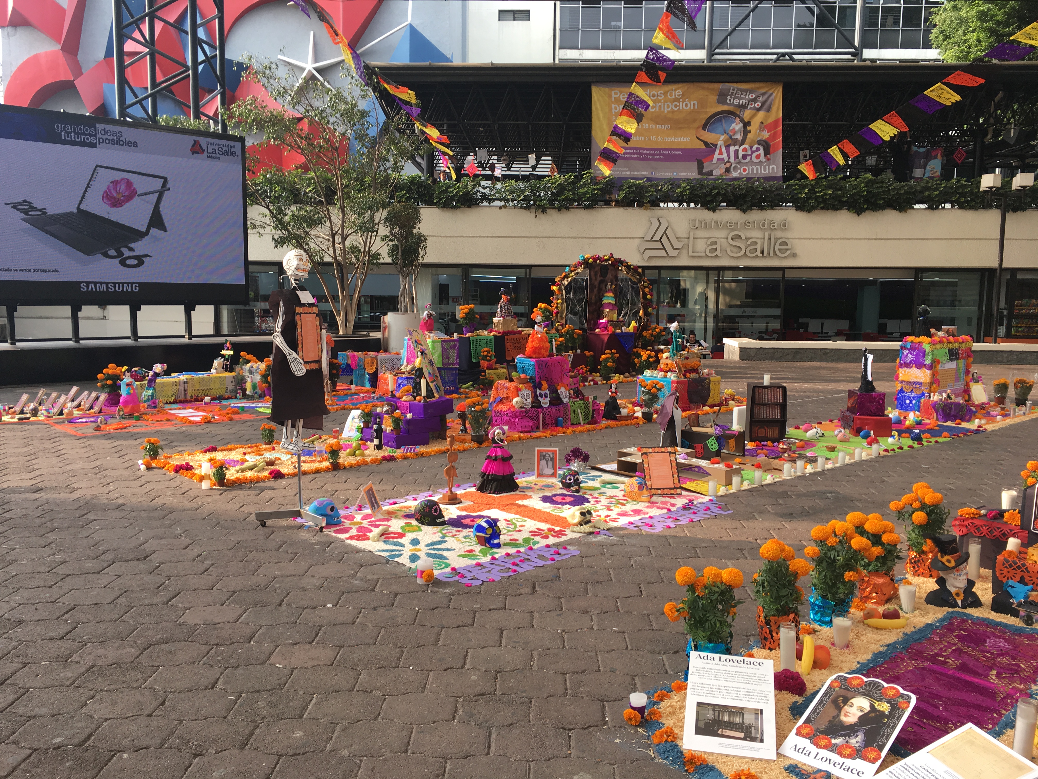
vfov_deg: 48.2
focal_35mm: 29
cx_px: 519
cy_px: 390
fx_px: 870
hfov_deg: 61.7
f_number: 2.2
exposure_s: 1/187
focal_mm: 4.15
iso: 25
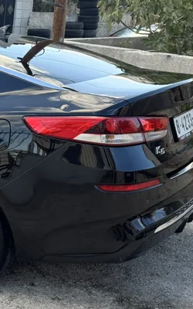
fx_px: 513
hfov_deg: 19.8
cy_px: 161
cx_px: -46
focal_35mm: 61
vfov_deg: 33.5
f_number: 1.78
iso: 80
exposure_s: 1/454
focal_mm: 6.76
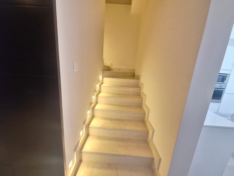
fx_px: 88
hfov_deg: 106.2
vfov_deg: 89.9
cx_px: 117
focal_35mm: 13
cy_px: 88
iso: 160
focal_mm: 1.74
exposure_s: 1/25
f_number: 2.2
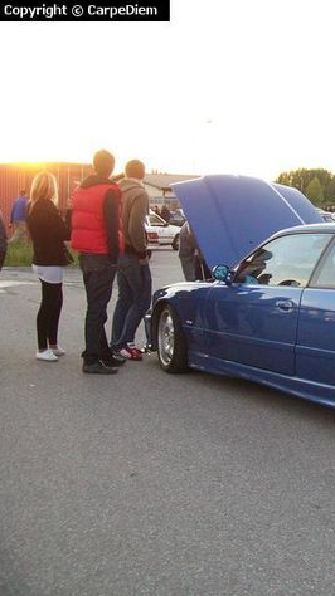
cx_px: 380
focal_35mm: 53
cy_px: 298
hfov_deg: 21.3
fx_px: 838
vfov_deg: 39.2
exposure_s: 1/80
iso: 80
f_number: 2.7
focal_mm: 6
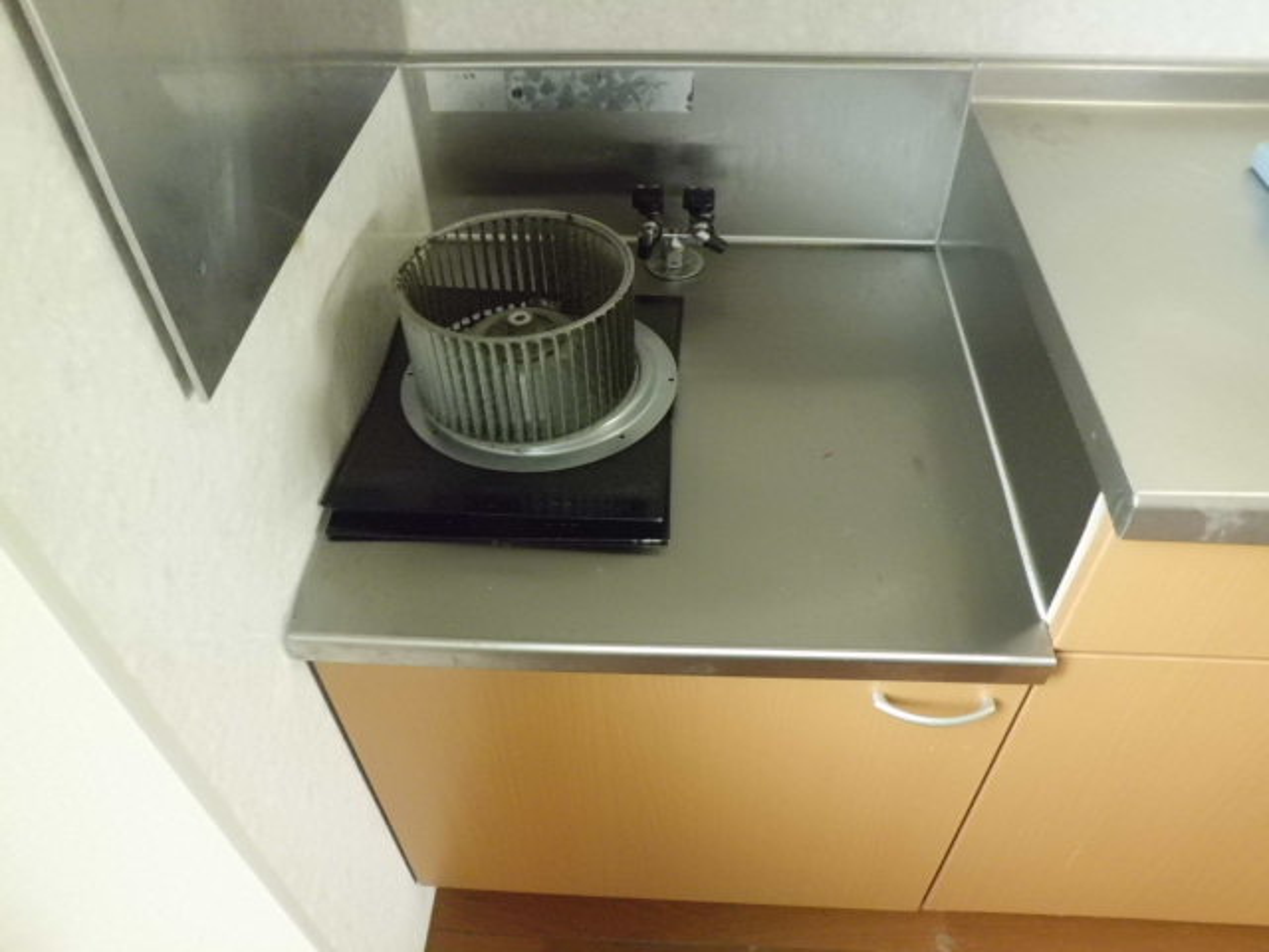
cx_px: 634
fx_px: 953
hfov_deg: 67.3
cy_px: 476
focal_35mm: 26
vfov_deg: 53.1
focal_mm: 4.7
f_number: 2.8
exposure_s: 1/60
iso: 400
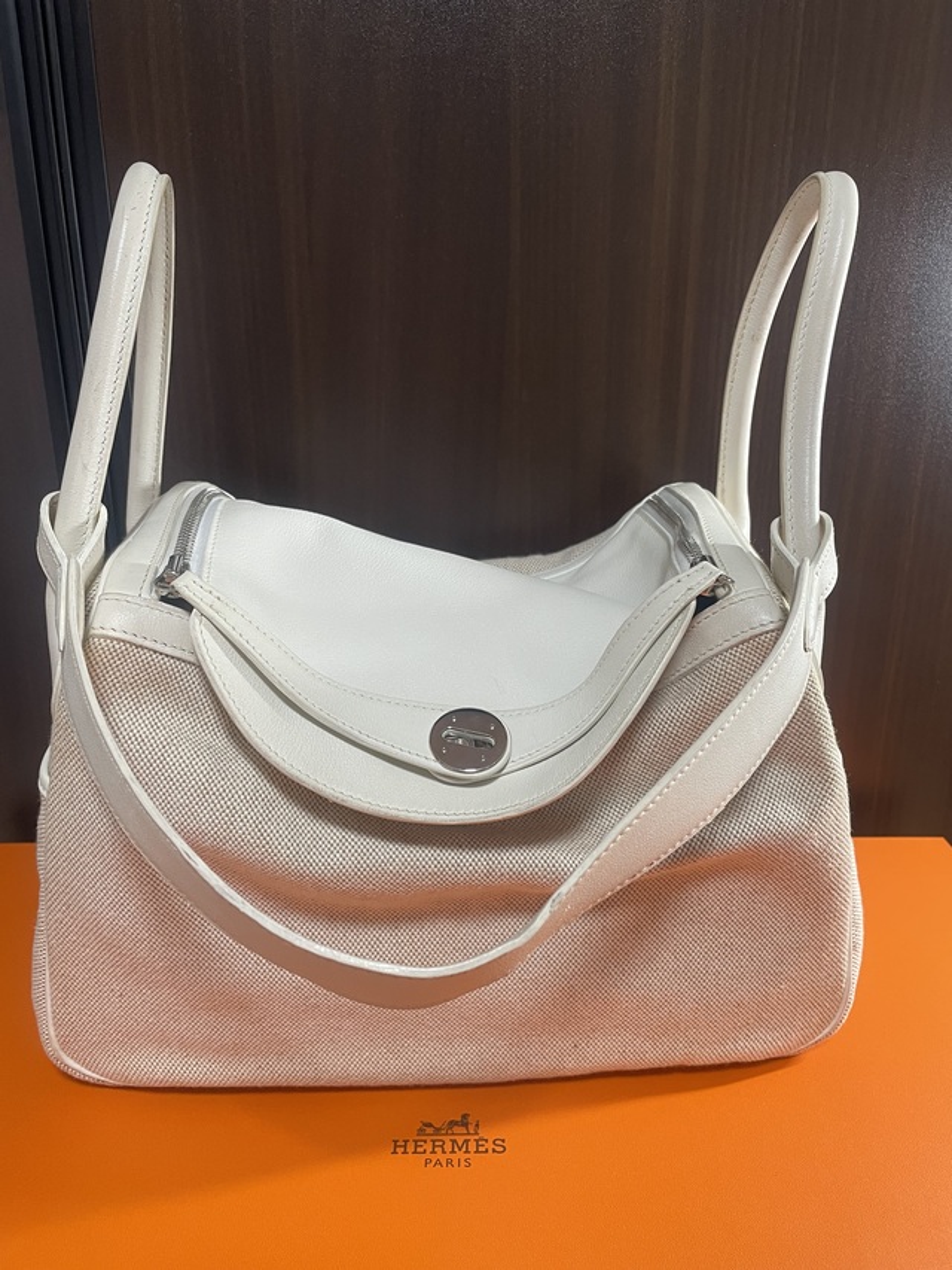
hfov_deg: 53.1
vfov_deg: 67.3
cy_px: 635
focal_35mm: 26
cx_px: 476
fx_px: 953
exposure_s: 1/50
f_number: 1.6
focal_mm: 4.2
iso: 100
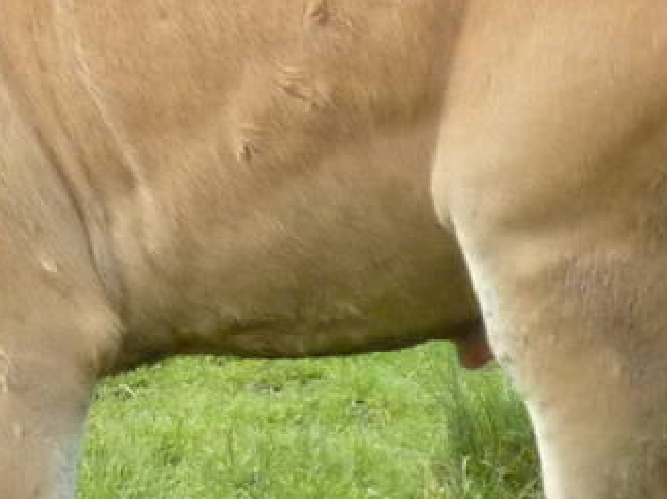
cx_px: -221
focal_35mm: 830
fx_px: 15981
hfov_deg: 2.4
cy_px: 303
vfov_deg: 1.8
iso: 250
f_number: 4.5
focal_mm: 27.8
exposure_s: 1/500
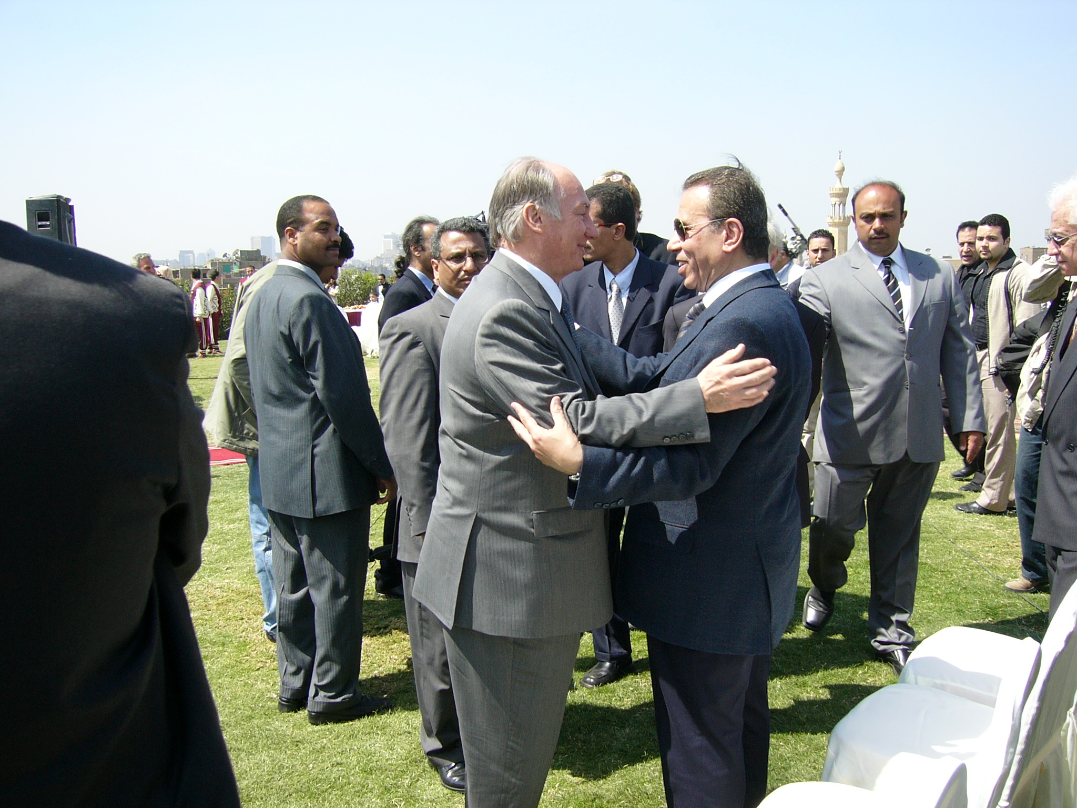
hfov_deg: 52.6
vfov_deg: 40.7
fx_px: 1089
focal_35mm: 35
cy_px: 404
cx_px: 538
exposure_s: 1/80
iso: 50
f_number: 8
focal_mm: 5.8
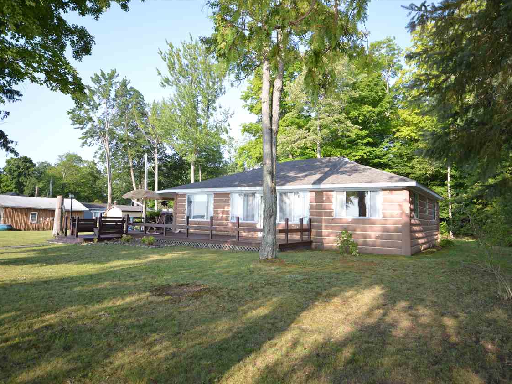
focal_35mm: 23
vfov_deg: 58.9
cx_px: 274
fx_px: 340
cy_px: 192
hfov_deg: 73.8
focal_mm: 14
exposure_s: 1/125
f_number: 5.6
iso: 110
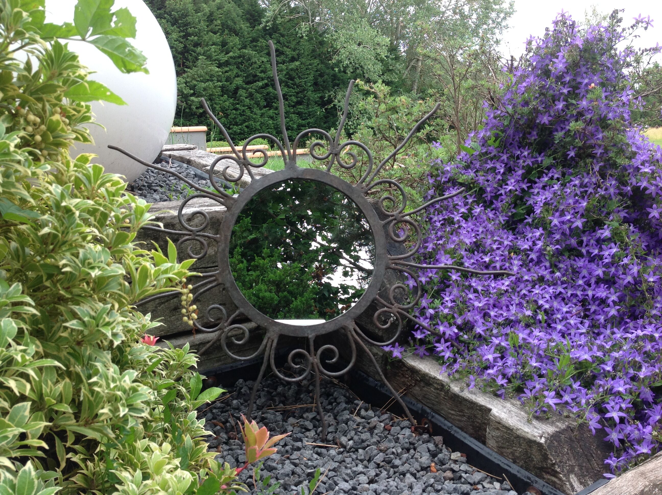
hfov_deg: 52.7
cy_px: 248
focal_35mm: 35
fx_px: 668
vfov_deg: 40.6
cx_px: 331
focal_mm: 4.28
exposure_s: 1/155
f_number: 2.4
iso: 50
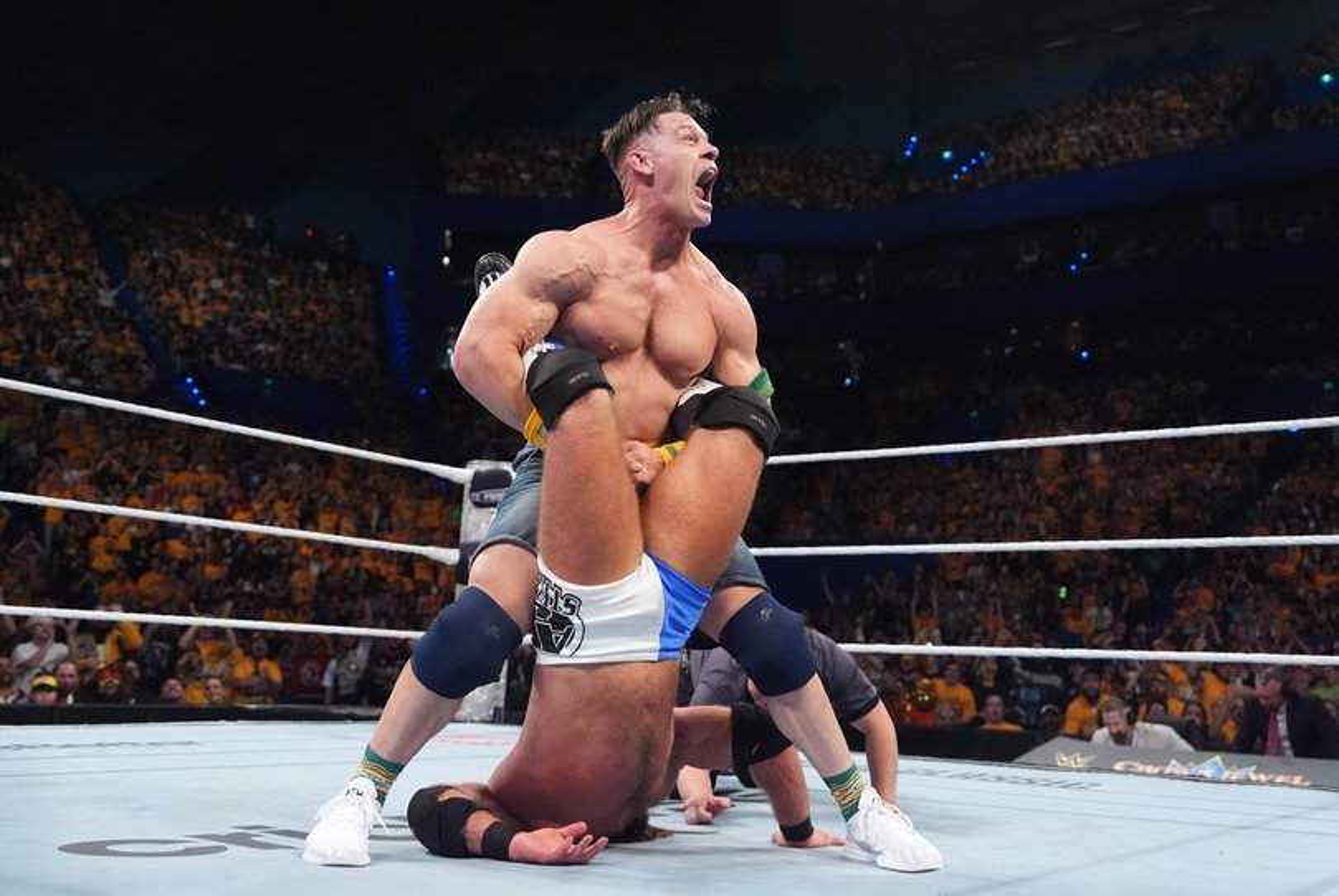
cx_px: 670
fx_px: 1378
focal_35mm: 37
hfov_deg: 51.8
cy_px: 448
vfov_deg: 36.0
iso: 6400
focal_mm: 37
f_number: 3.2
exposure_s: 1/800
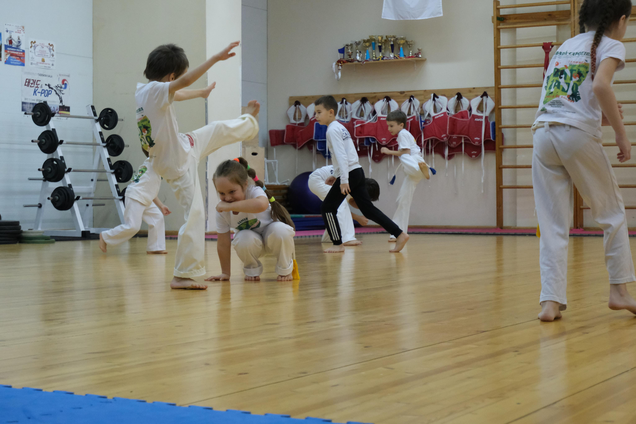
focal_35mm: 68
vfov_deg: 20.0
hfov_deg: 29.7
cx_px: 318
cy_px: 212
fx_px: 1201
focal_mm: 45
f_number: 5.6
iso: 6400
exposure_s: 1/320
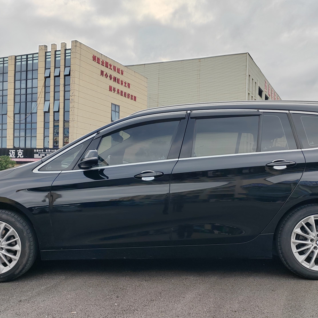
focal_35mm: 39
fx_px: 405
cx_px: 160
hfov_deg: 42.8
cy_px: 181
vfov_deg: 42.7
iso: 100
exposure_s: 1/590
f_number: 1.8
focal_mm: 6.14
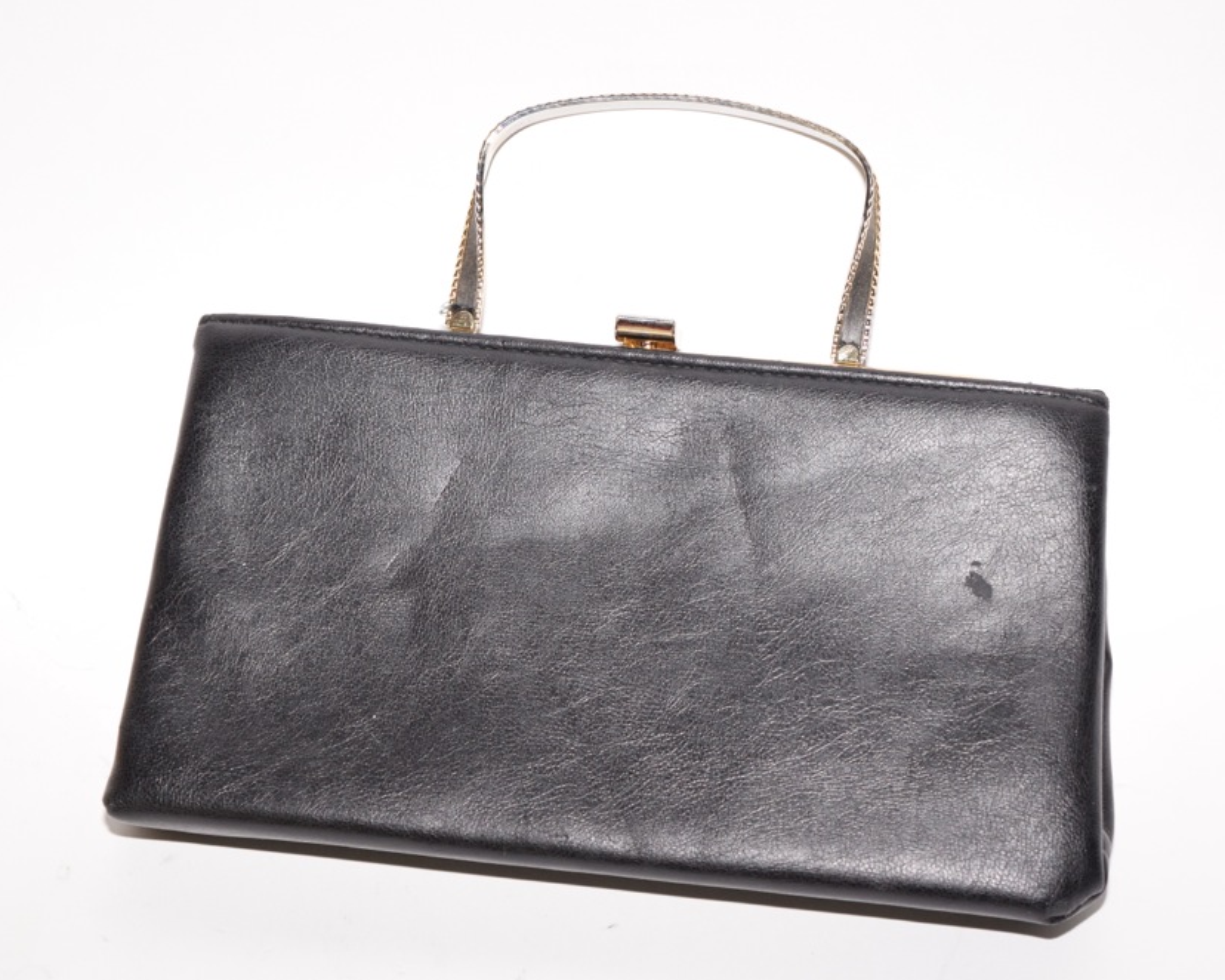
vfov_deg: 16.4
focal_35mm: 94
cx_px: 660
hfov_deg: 20.5
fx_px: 3392
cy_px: 489
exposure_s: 1/60
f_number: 5.6
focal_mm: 55
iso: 1100
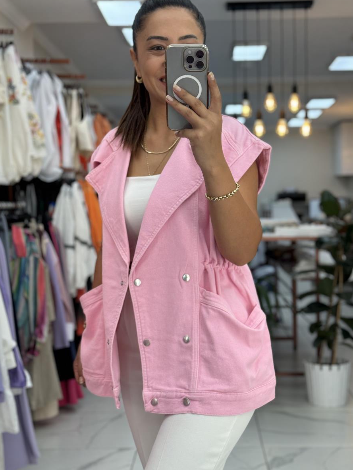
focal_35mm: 54
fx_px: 734
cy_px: 233
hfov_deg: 27.0
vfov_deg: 35.5
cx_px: 194
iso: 64
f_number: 1.78
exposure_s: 1/100
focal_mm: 6.76
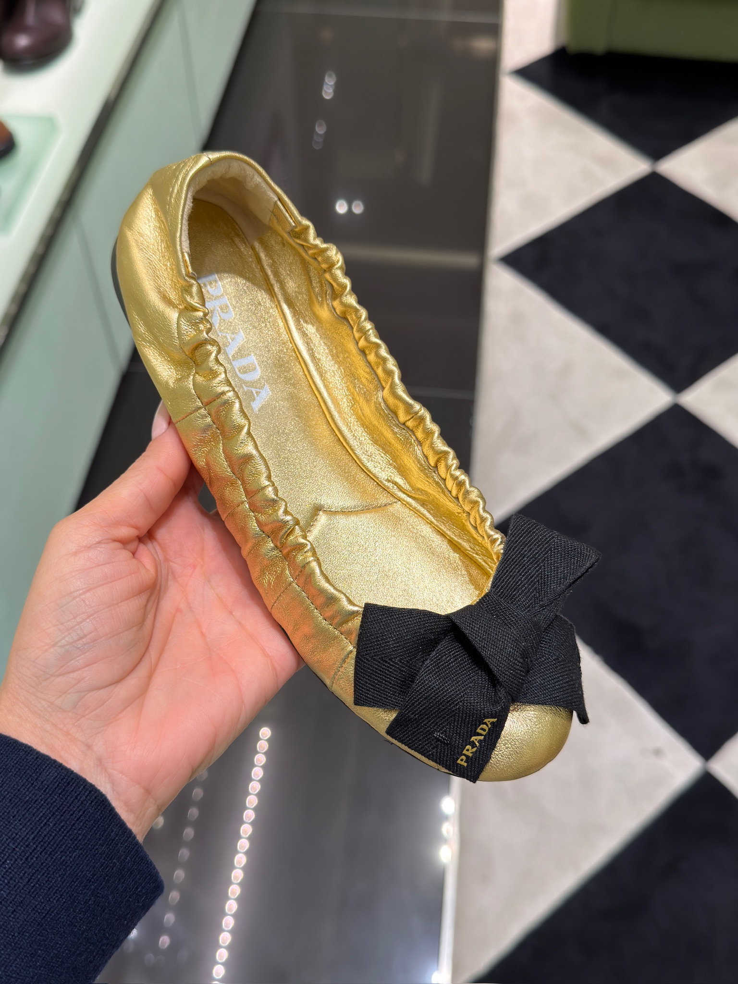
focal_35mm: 35
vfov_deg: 52.6
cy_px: 492
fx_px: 995
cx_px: 369
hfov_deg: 40.7
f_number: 1.78
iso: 64
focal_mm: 6.76
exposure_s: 1/121
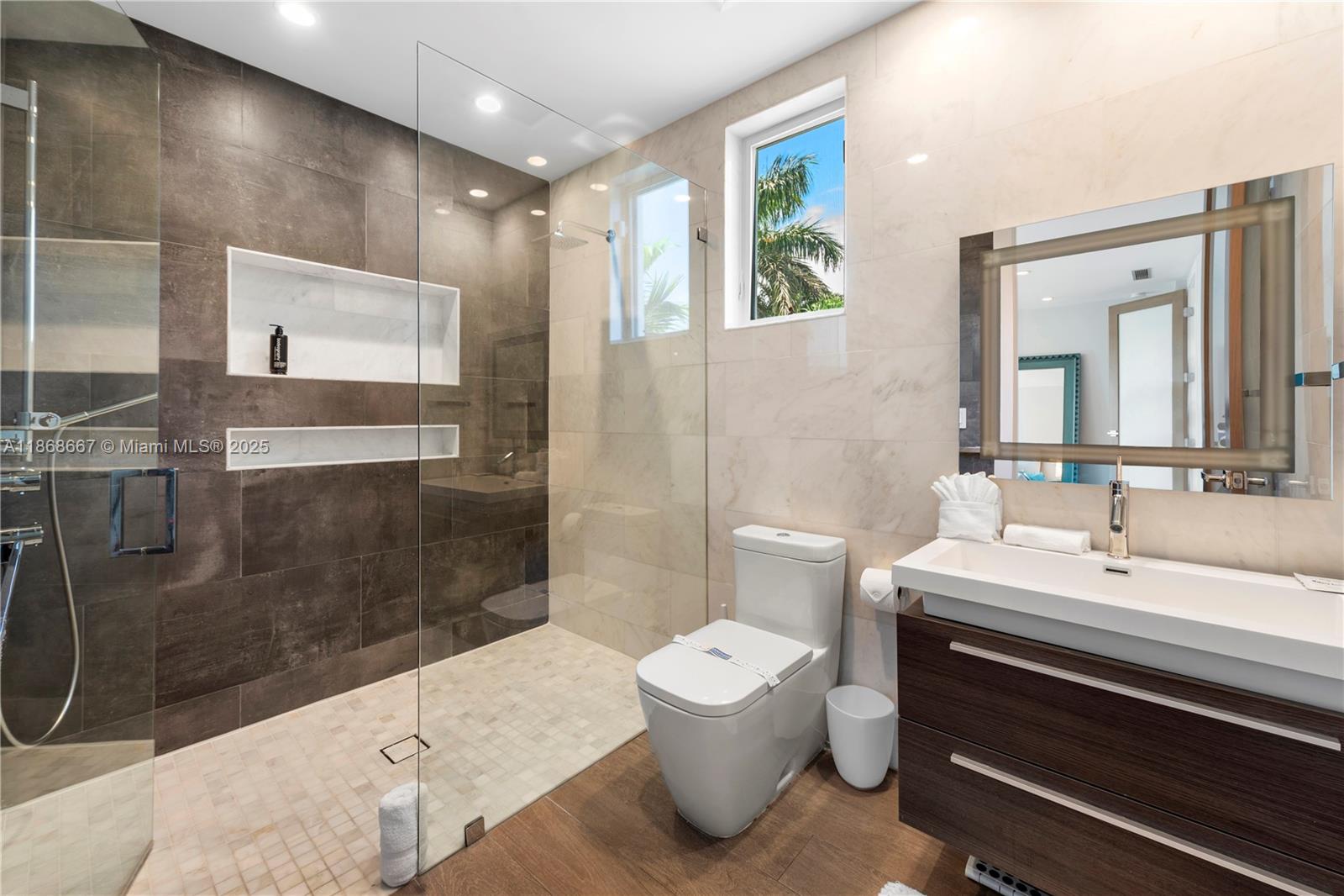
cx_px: 672
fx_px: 523
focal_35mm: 14
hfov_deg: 104.3
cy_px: 448
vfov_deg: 81.2
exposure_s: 1/4
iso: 100
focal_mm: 14
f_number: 8
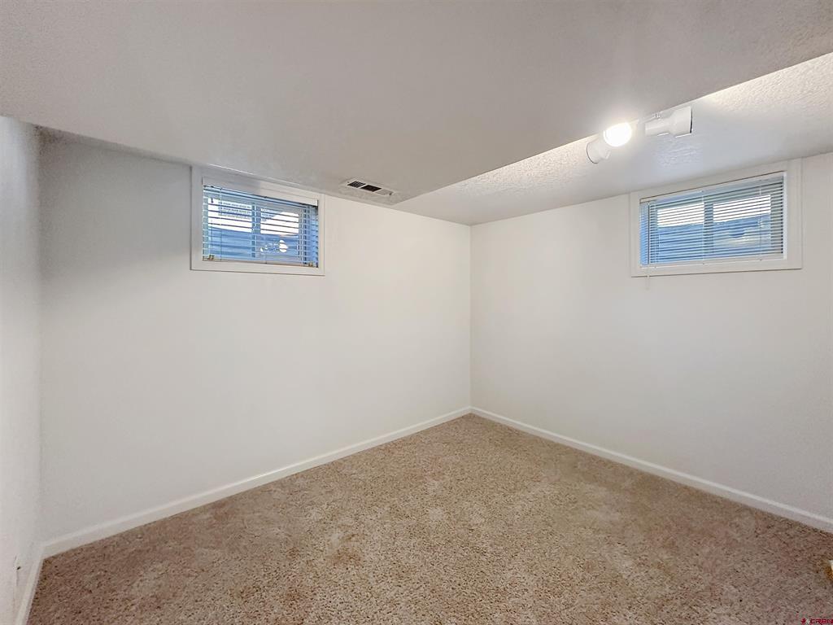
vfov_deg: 85.7
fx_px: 337
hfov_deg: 102.1
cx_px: 416
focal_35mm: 14
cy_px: 312
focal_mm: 2.22
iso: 320
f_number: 2.2
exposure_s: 1/60
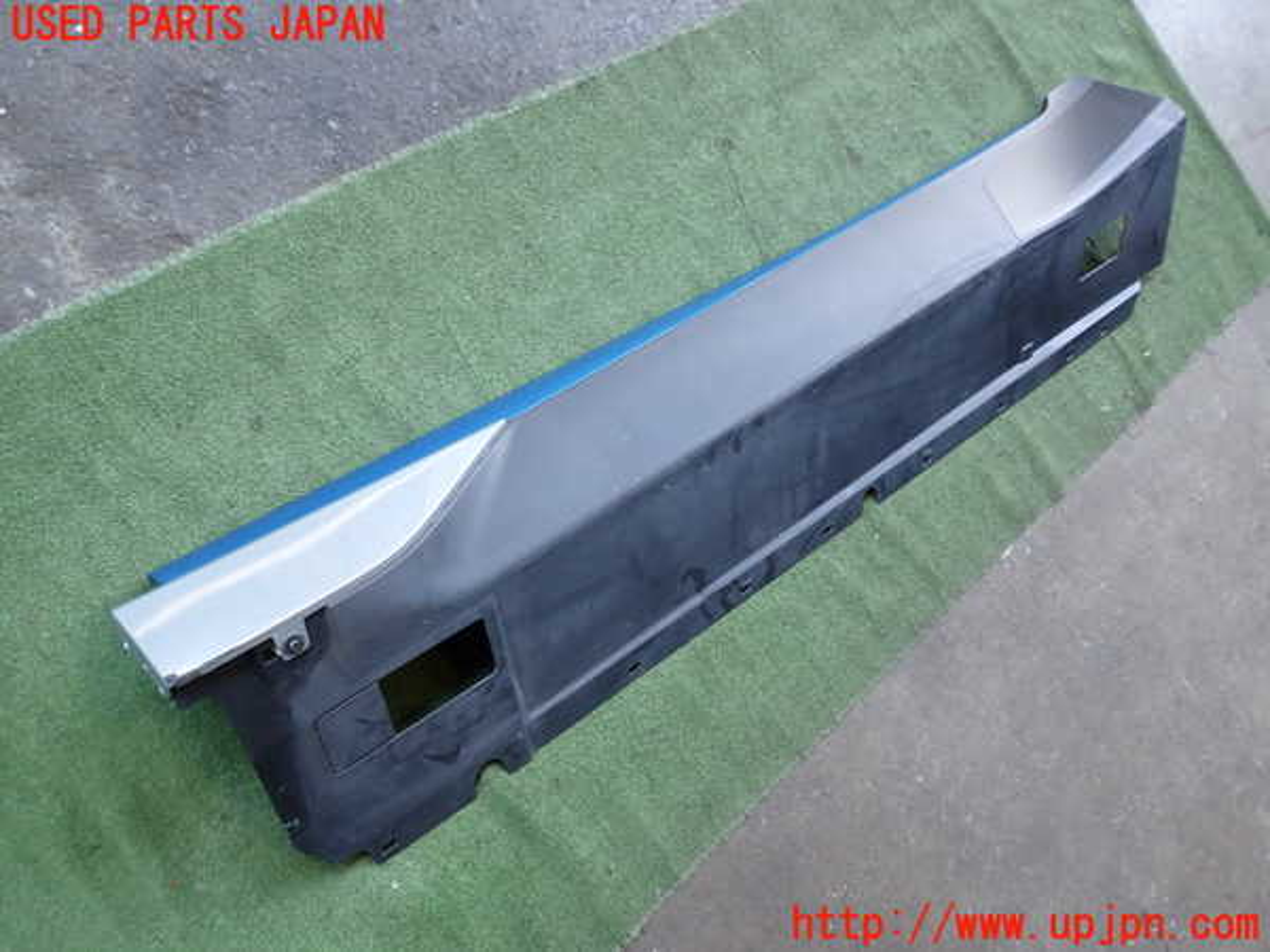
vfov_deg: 46.8
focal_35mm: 30
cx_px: 635
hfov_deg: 60.0
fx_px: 1101
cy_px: 476
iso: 200
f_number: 2.3
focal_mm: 5.4
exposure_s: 1/125
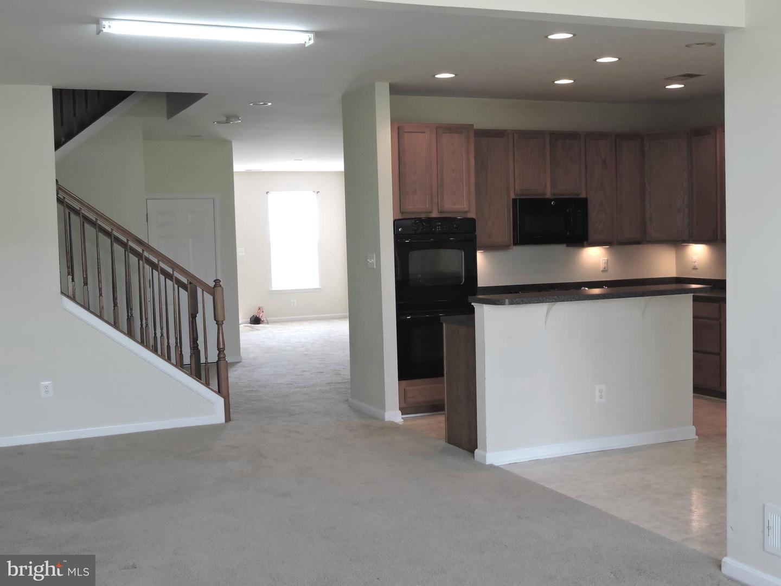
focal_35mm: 45
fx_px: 1015
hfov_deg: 42.1
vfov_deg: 32.2
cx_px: 390
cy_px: 293
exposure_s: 1/30
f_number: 4
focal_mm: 8.1
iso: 220
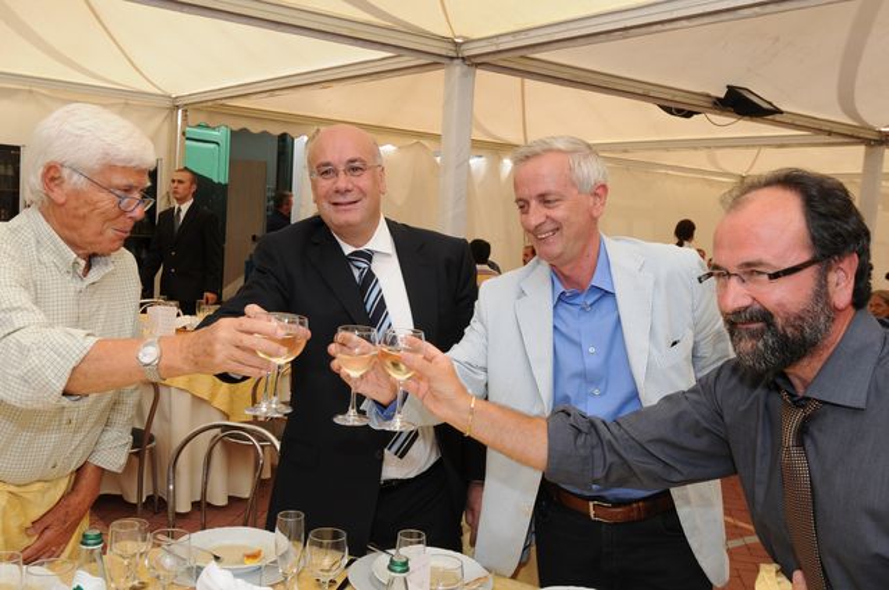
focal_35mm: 36
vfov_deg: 36.8
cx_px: 444
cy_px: 295
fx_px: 888
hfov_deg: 53.2
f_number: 7.1
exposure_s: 1/200
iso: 200
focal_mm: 24
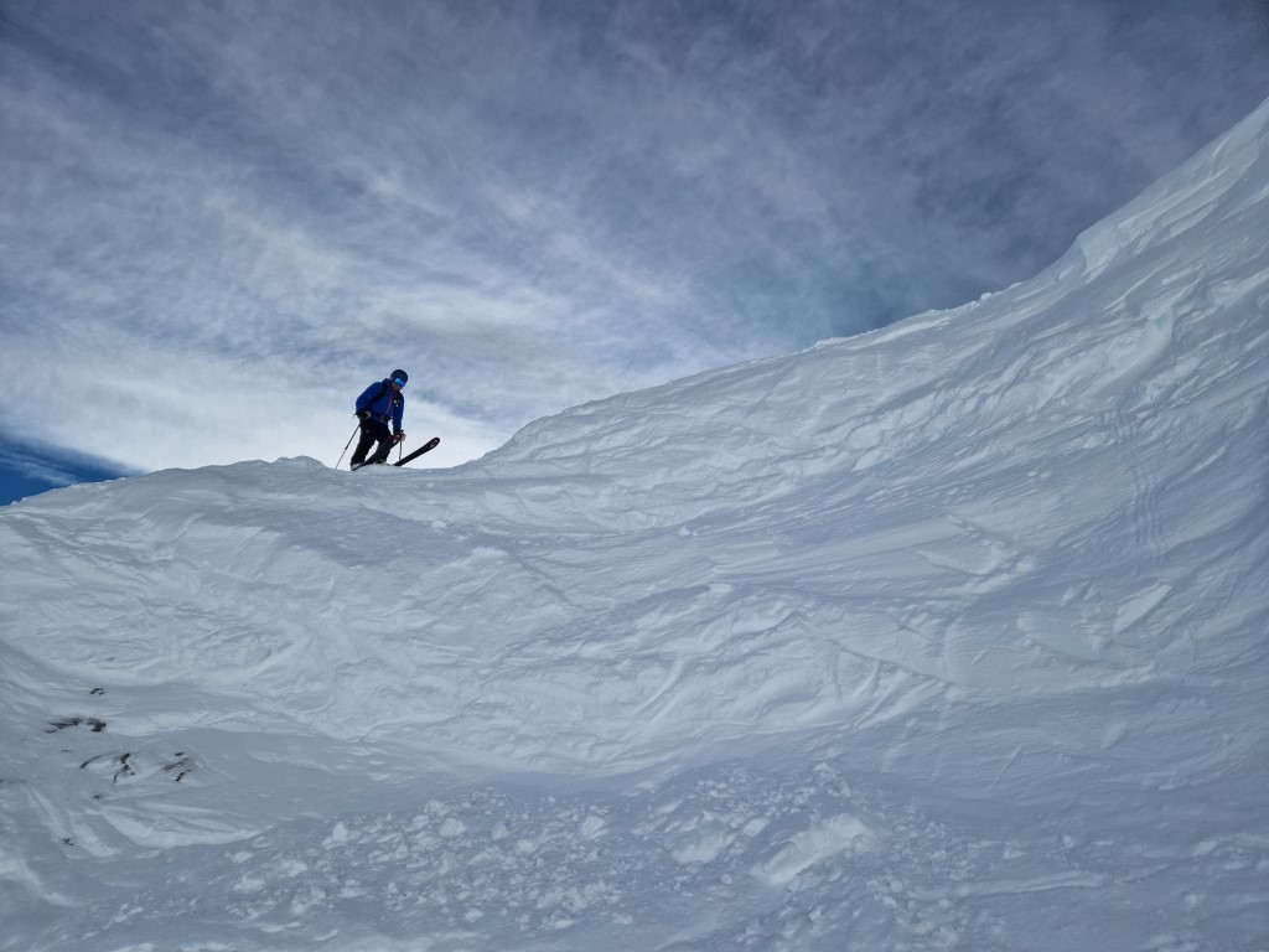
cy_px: 476
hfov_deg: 73.9
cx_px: 634
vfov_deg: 58.9
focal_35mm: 23
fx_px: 843
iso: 50
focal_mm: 5.4
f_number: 1.8
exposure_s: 1/4304
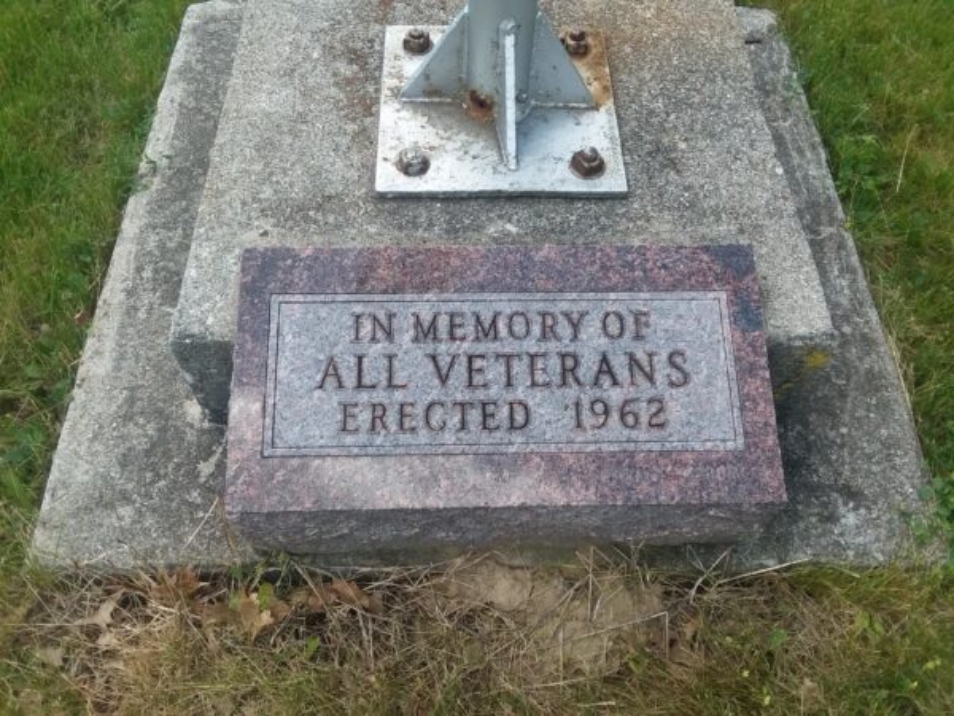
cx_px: 477
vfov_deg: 48.2
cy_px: 358
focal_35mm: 29
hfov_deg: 61.7
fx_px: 799
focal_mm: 2.47
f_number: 1.9
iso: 40
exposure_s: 1/549
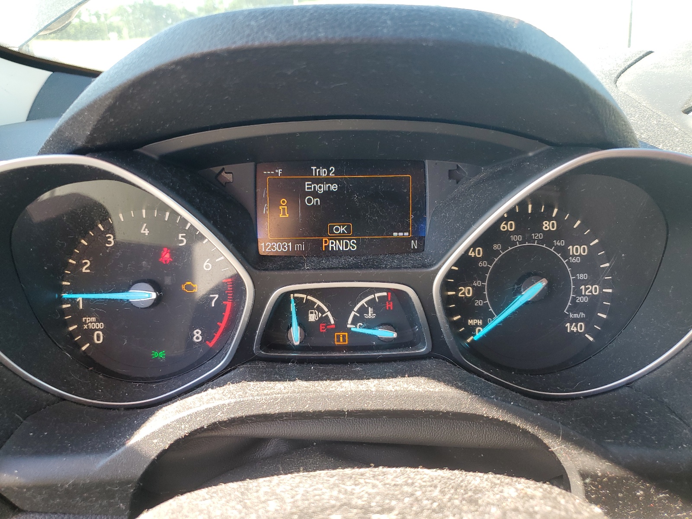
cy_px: 260
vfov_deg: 53.1
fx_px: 520
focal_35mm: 26
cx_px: 346
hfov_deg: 67.3
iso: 55
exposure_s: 1/120
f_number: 1.5
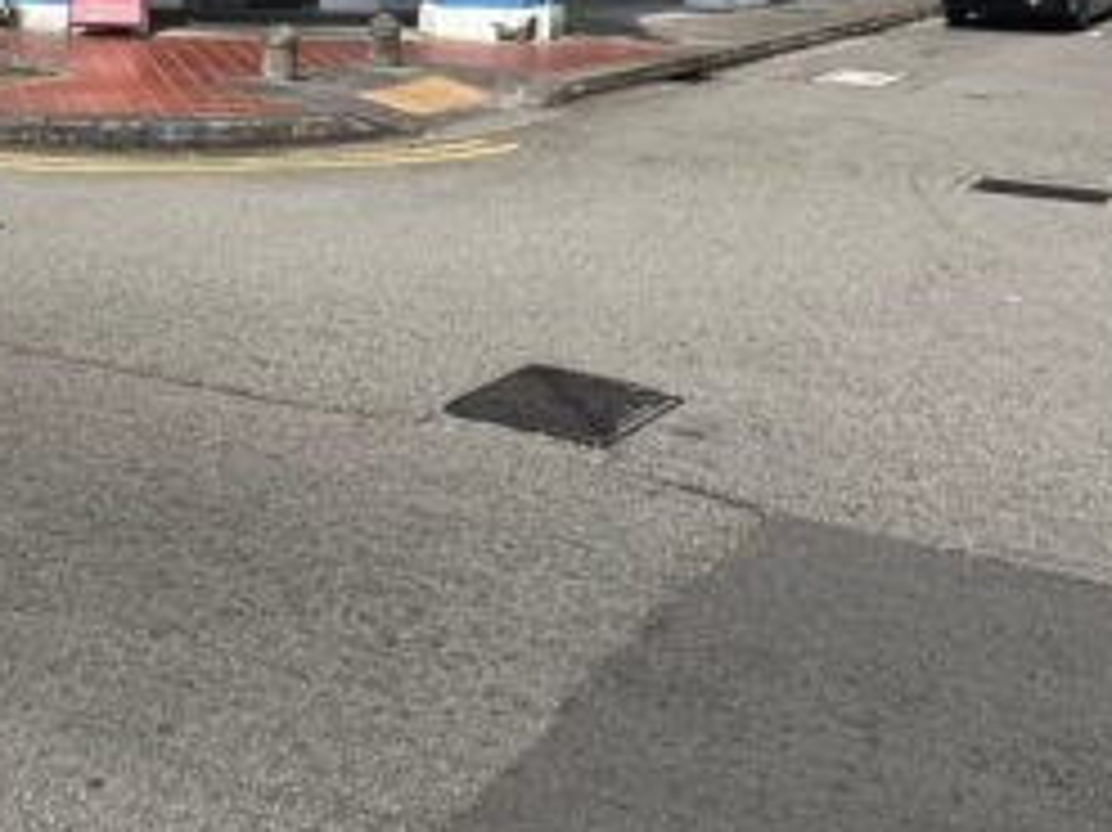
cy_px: -342
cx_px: 590
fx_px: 1734
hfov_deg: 35.5
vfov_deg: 23.0
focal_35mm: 54
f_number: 1.8
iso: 32
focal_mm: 1.57
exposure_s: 1/2179
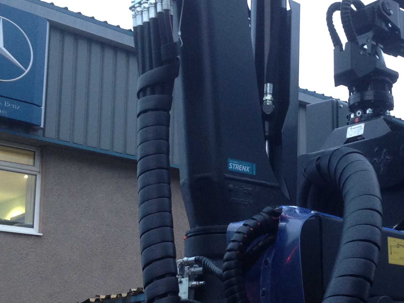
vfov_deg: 20.7
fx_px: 829
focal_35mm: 71
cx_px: 337
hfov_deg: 26.8
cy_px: 201
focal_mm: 4.12
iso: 100
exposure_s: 1/20
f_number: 2.4
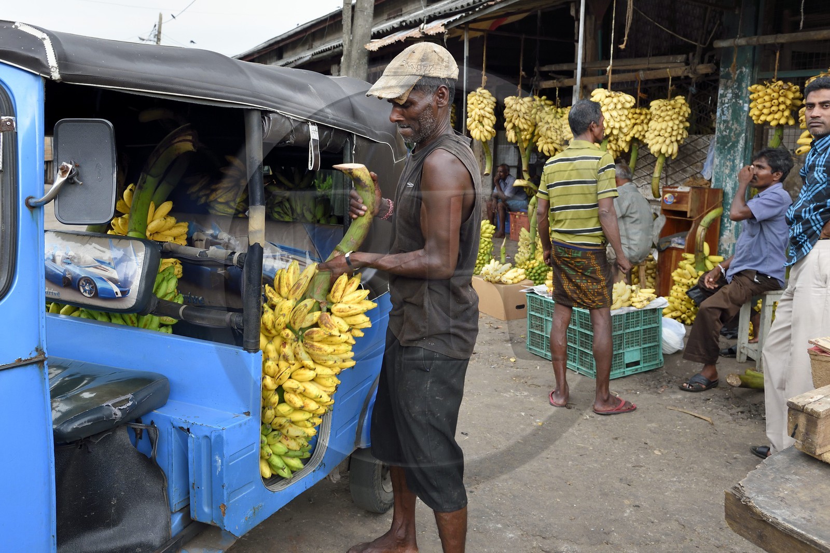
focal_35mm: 31
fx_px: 715
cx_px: 415
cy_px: 276
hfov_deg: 60.3
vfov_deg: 42.3
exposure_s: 1/160
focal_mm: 31
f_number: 8
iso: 1600
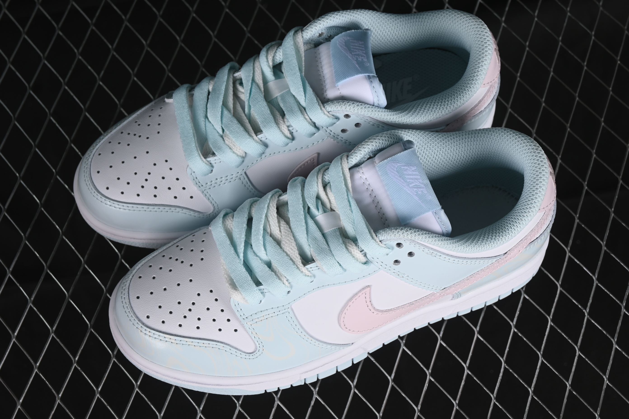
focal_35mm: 75
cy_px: 210
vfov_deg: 18.2
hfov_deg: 27.0
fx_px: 1310
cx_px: 314
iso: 160
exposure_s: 1/60
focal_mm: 50
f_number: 8
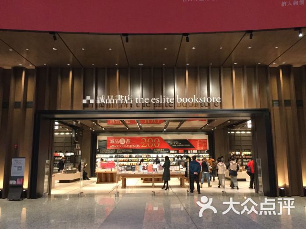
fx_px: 274
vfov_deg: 45.4
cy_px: 114
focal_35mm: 31
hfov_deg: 58.4
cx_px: 153
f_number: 2.4
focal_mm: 3.3
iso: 200
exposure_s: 1/33
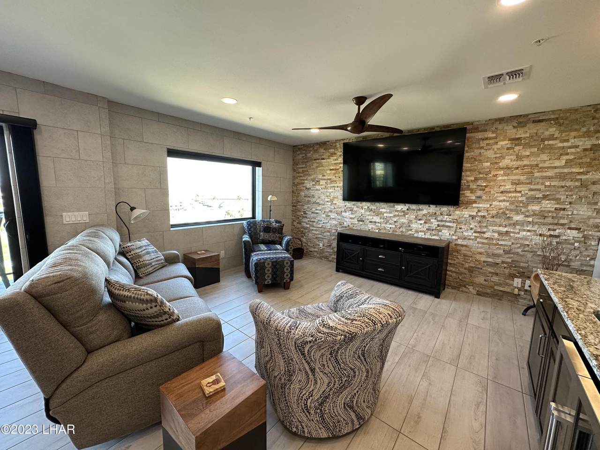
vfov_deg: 85.7
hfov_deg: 102.1
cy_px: 225
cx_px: 300
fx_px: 243
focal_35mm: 14
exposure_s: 1/120
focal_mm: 2.22
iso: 160
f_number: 2.2
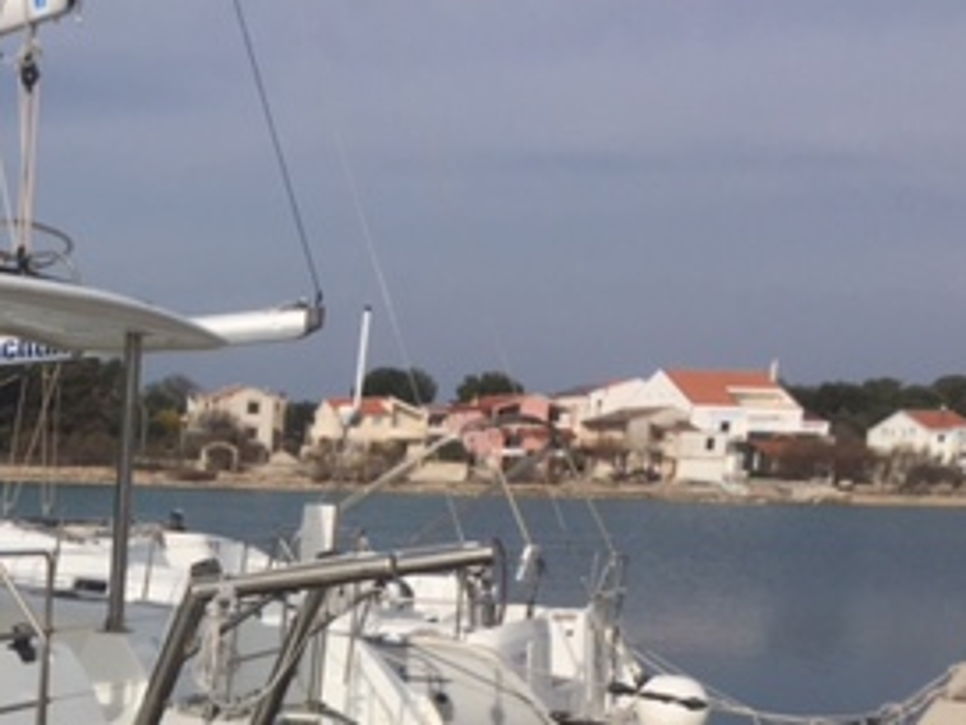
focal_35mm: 68
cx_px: -71
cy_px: 838
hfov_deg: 26.5
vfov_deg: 20.4
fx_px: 1898
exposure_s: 1/4405
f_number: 2.2
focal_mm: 4.15
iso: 32
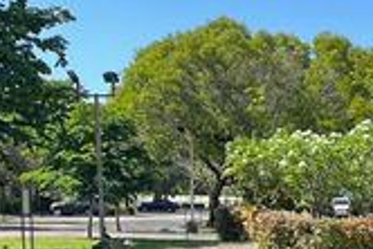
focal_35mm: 104
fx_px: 1078
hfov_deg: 19.0
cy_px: 321
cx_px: 389
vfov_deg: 12.8
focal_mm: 5.7
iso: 50
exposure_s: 1/683
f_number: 1.5
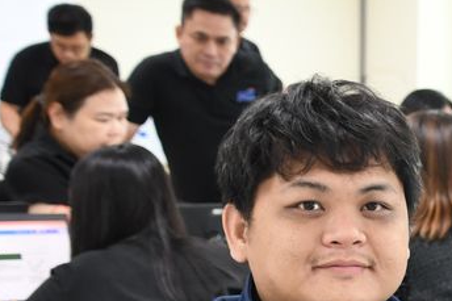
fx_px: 1569
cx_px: 669
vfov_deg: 10.8
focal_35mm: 125
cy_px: 340
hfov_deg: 15.2
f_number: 4
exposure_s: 1/80
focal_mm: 28
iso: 1400
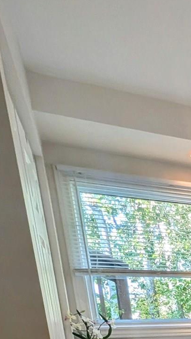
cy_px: 423
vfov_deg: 34.5
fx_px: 405
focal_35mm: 45
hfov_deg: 18.1
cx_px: 381
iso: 79
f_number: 2.2
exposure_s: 1/120
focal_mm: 1.95
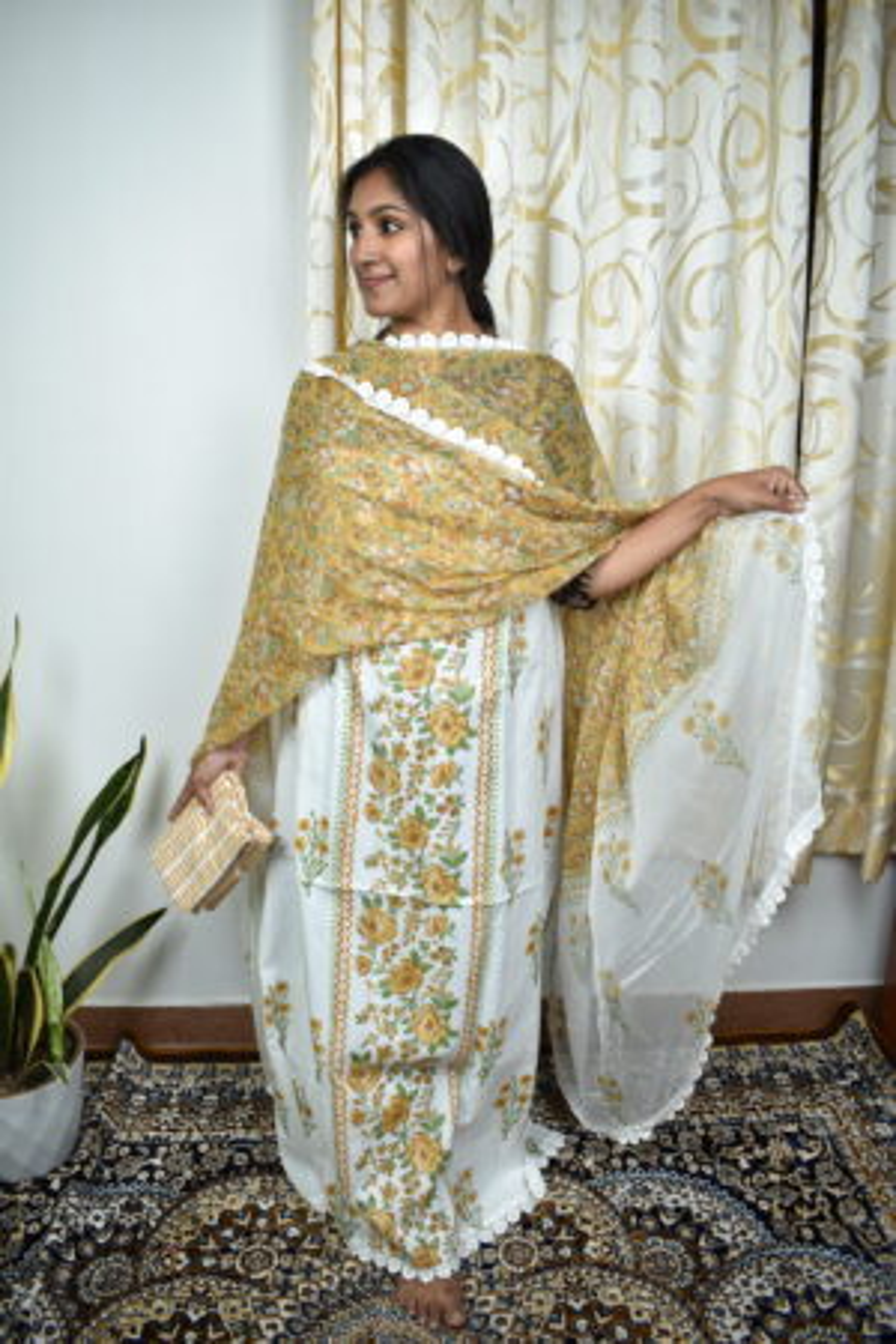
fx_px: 1008
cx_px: 448
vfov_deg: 67.4
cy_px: 672
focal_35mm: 27
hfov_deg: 47.9
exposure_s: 1/60
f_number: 4
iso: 200
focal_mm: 18
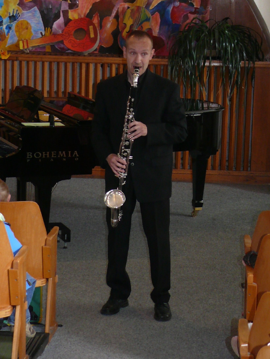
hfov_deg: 13.7
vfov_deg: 18.2
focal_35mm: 108
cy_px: 180
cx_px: 135
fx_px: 1123
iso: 200
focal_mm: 13.8
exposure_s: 1/30
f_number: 3.2
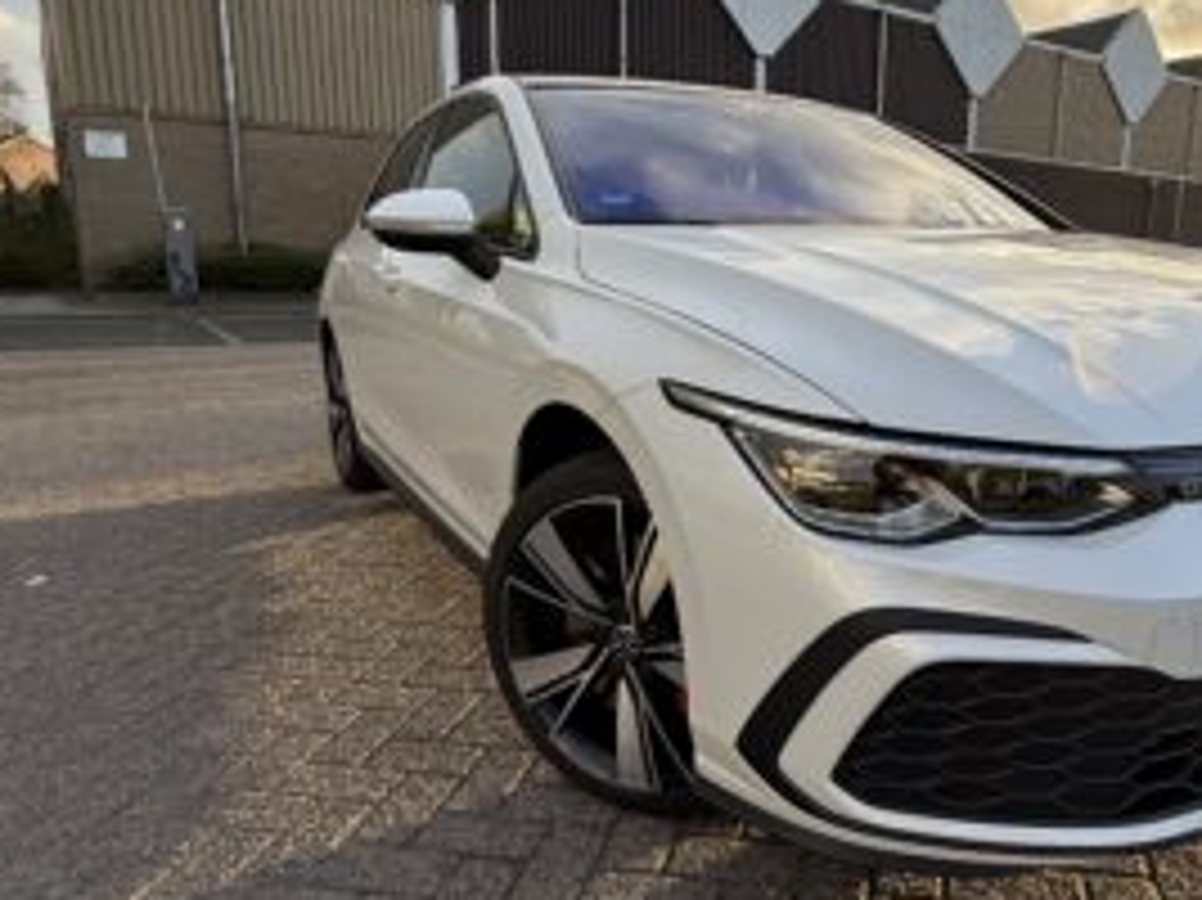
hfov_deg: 77.4
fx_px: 729
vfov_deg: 63.4
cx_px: 761
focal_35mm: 21
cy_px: 472
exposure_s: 1/502
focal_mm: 2.22
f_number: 2.2
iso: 64
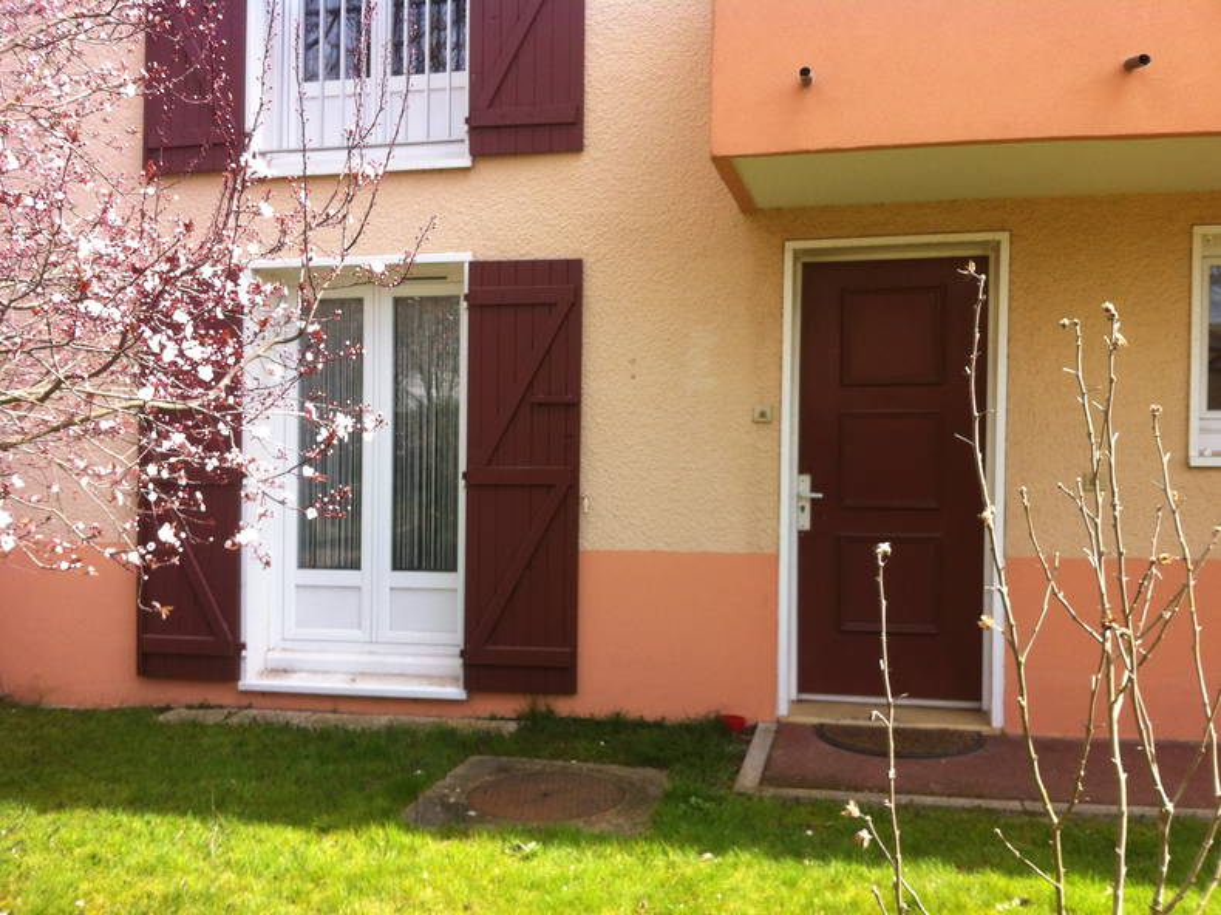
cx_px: 610
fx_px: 1234
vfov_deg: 40.7
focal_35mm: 35
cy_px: 458
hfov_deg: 52.6
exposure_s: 1/444
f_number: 2.8
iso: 80
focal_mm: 3.85
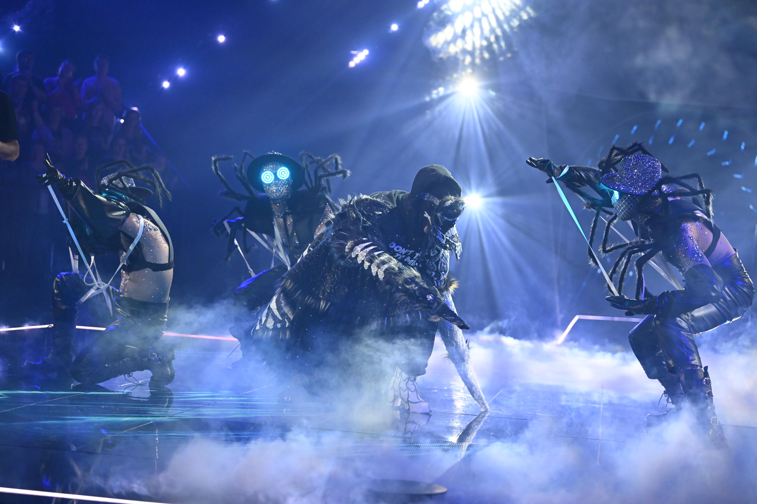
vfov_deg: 19.5
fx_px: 1472
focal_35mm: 70
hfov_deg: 28.8
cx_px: 378
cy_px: 252
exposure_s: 1/640
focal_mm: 70
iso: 3200
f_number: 2.8
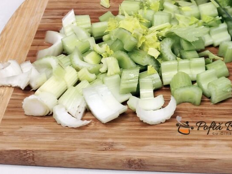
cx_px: 142
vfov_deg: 8.6
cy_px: 64
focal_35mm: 173
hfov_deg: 11.4
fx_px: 1160
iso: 272
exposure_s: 1/50
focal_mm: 5.25
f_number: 1.75
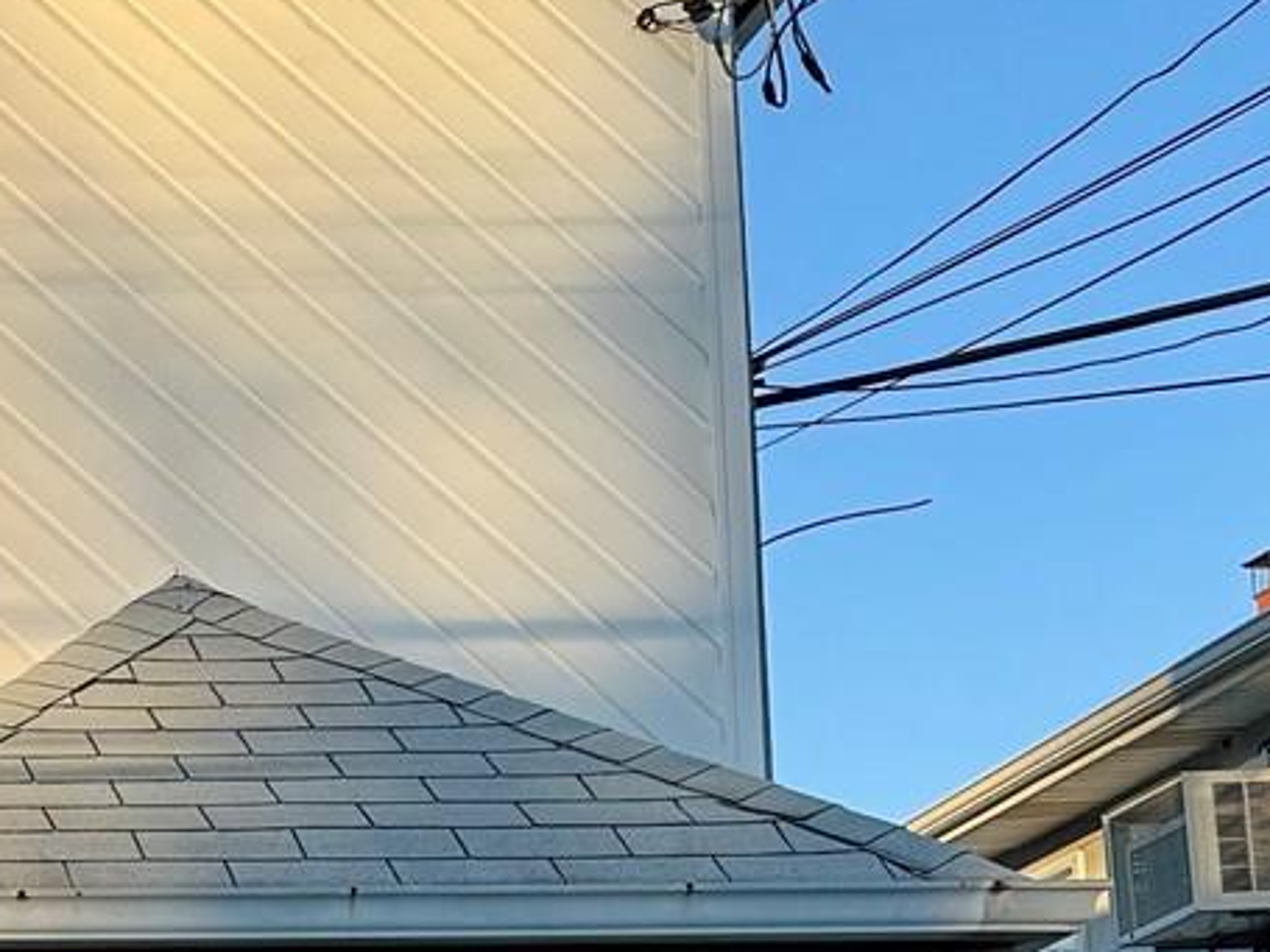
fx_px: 3961
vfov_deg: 13.2
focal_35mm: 108
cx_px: -876
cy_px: 1276
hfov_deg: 16.0
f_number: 1.78
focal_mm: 6.76
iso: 80
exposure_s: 1/349
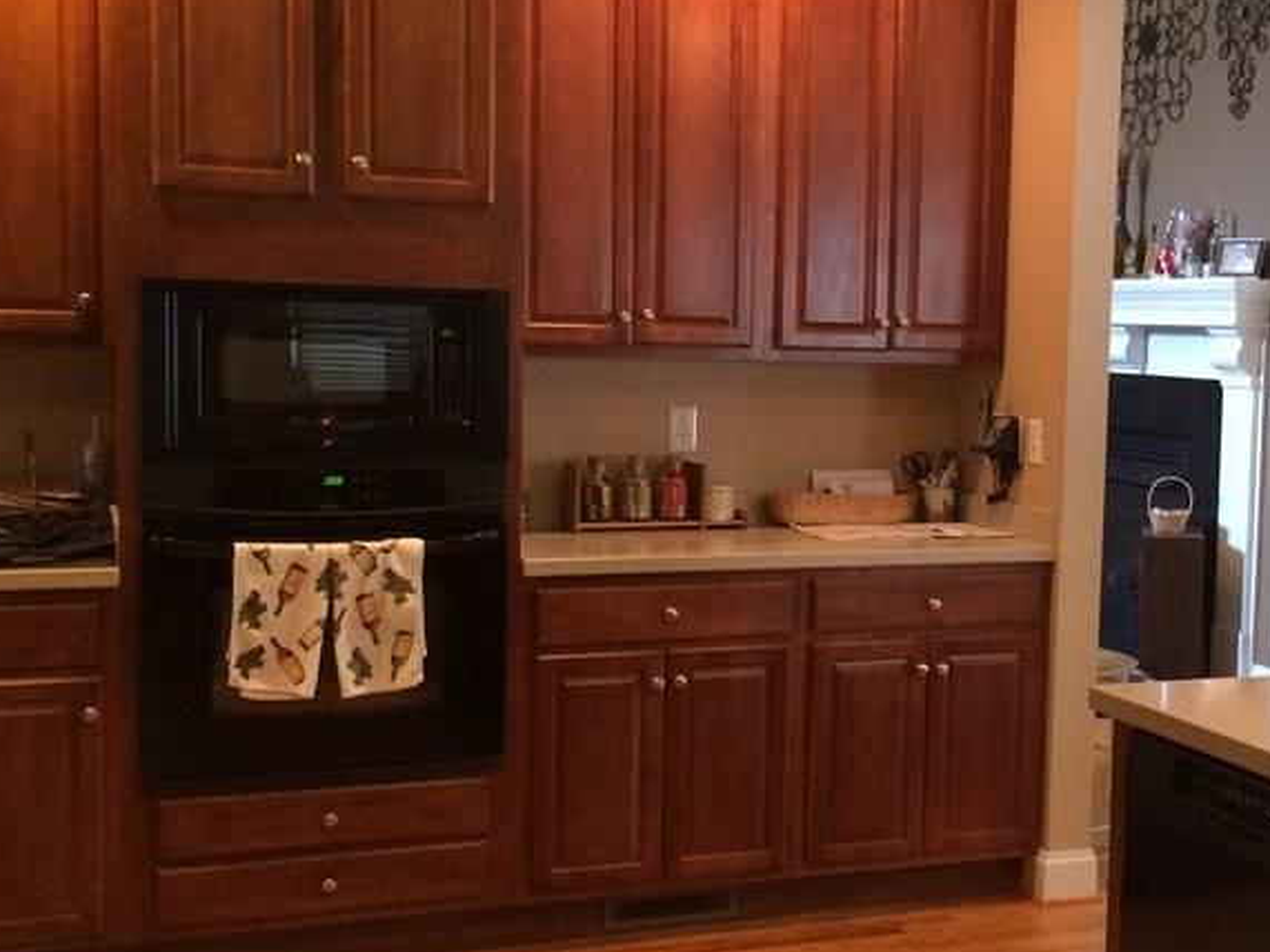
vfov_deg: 28.0
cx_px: 890
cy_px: 487
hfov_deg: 36.3
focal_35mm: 52
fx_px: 1907
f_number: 2.2
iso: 320
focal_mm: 4.15
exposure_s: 1/24
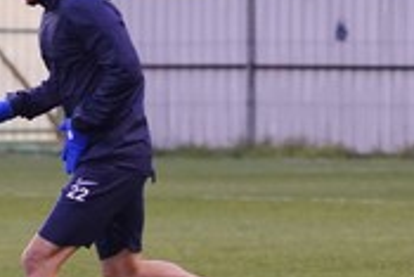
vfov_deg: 1.8
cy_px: 238
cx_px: 130
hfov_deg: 2.7
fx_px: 8793
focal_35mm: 764
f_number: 4.5
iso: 4000
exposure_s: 1/400
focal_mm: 200
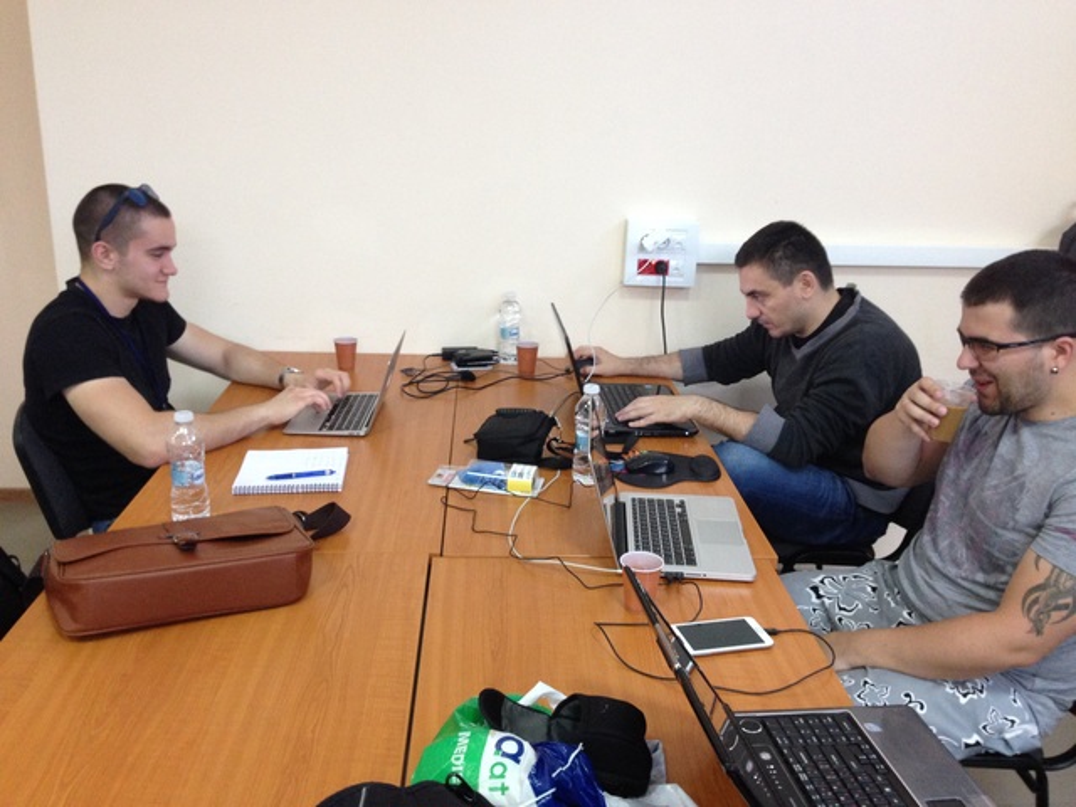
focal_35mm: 33
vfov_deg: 42.9
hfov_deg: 55.4
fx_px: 1026
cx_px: 538
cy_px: 404
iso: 200
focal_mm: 4.12
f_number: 2.4
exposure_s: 1/20
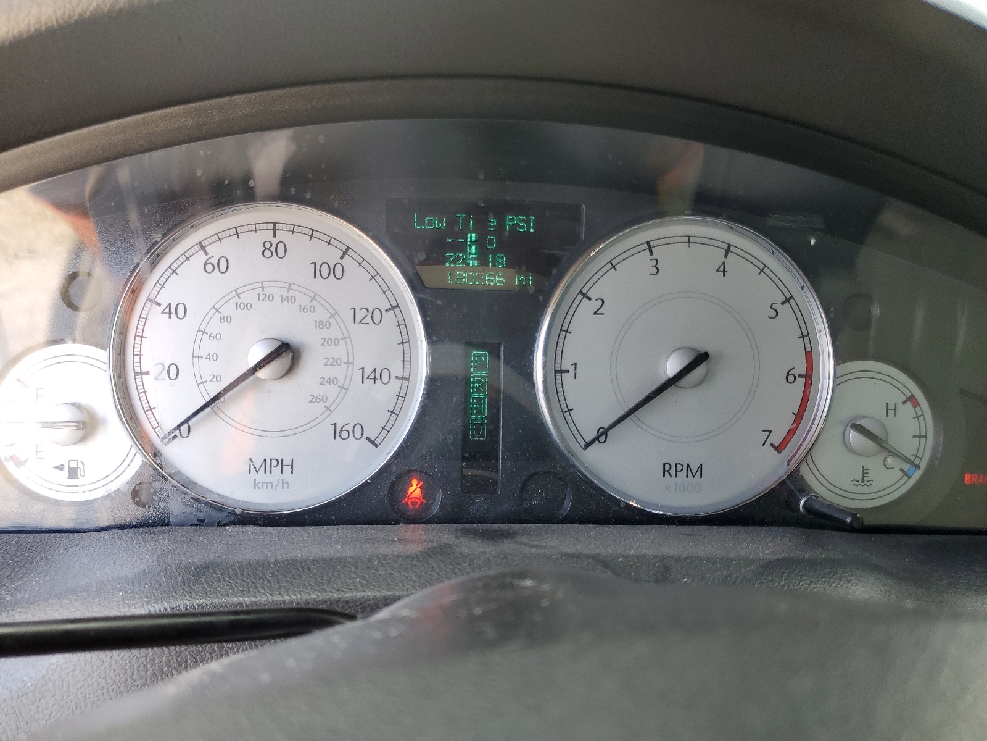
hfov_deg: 67.3
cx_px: 494
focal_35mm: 26
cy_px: 370
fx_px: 741
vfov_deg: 53.1
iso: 50
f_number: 1.5
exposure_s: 1/141
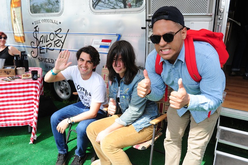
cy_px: 82
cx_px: 124
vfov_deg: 46.3
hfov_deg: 65.5
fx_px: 193
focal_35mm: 28
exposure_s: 1/320
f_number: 11
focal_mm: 28
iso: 1000
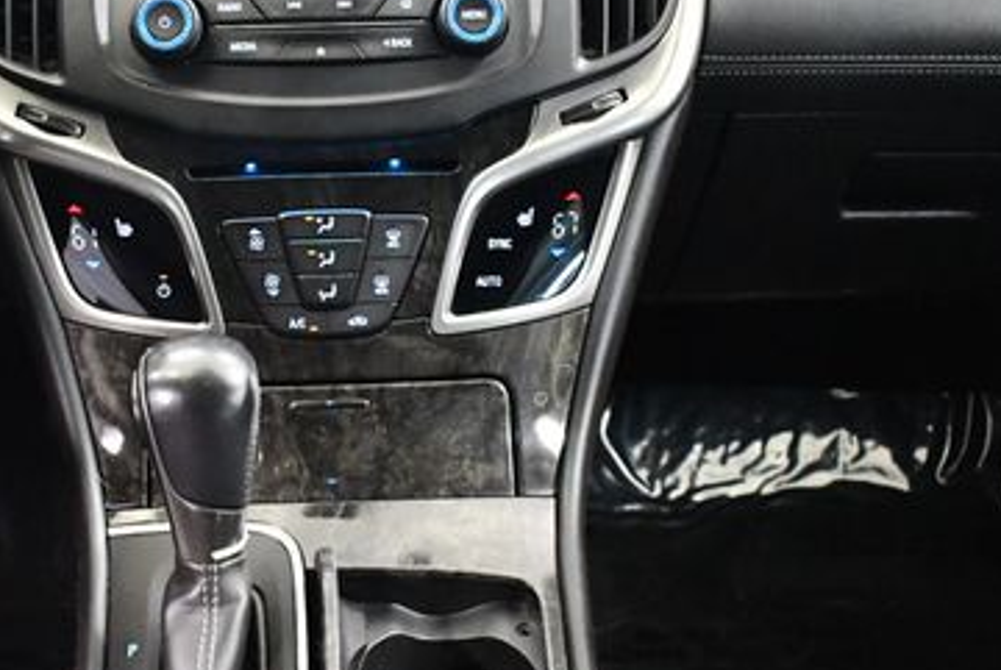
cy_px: 550
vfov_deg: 21.0
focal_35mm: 64
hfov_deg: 31.1
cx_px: 325
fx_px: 1782
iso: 5600
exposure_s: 1/60
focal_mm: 18
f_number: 3.5
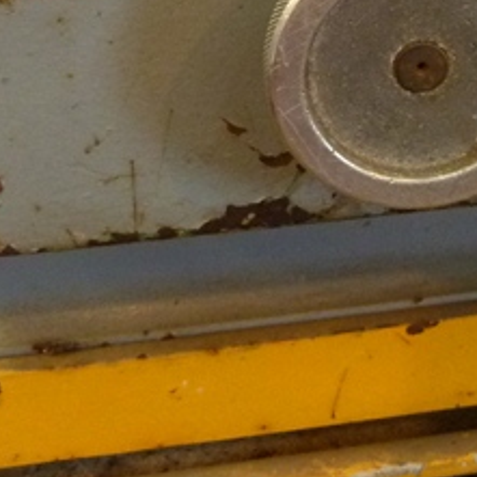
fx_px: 1247
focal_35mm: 80
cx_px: 466
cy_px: -104
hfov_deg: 21.0
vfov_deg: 20.2
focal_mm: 4.1
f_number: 3.3
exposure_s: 1/25
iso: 400
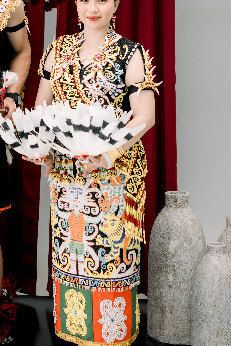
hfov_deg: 10.6
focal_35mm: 128
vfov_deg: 15.8
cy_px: 19
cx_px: 13
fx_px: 1232
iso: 250
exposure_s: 1/160
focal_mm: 50
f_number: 2.2
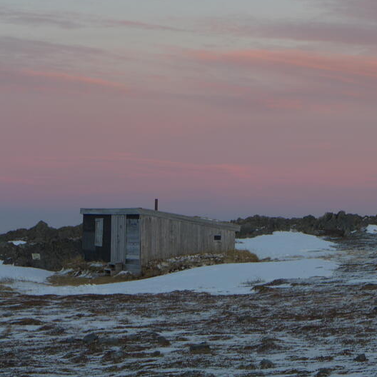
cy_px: 187
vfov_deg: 16.9
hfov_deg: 16.8
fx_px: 1269
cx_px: 285
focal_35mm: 103
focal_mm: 15.7
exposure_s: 1/125
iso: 100
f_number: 2.8
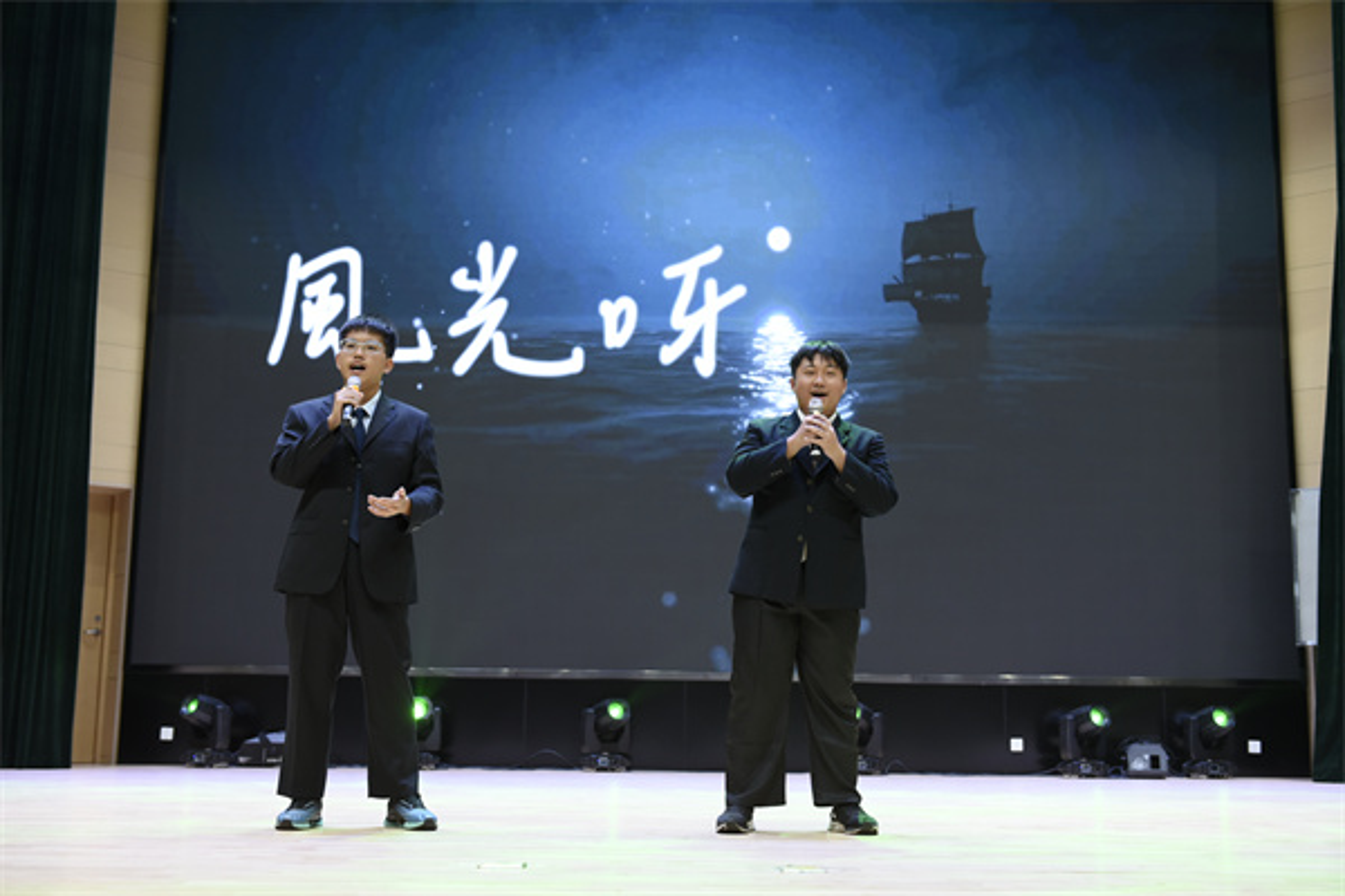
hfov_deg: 44.5
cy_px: 448
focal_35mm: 44
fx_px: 1644
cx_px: 672
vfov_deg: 30.5
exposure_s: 1/160
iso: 1000
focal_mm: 44
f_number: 3.5
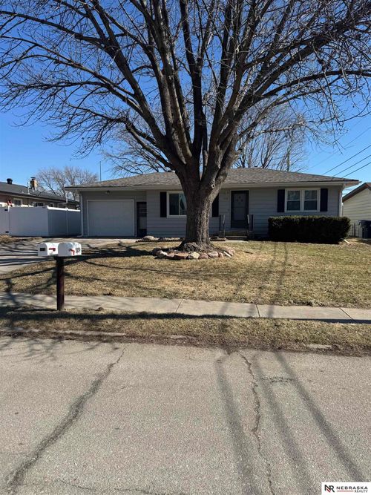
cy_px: 248
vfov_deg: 71.6
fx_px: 343
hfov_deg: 56.8
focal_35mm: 24
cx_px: 186
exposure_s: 1/4049
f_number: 1.78
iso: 80
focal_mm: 6.76
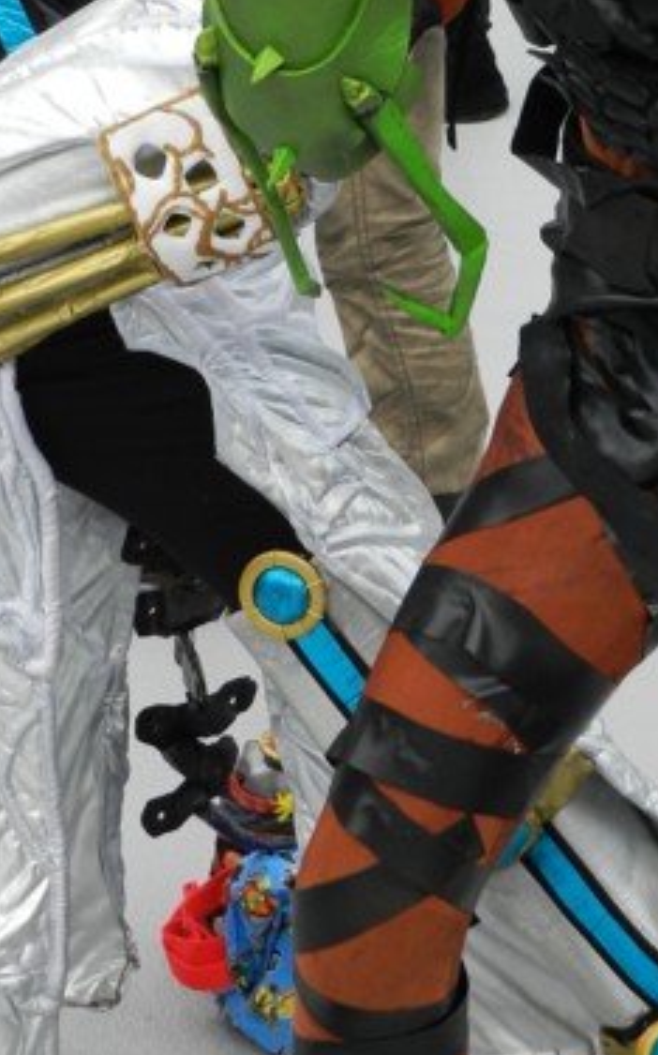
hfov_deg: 10.9
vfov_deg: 17.1
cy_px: 79
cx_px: 287
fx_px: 3447
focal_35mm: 120
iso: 160
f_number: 4.4
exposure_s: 1/200
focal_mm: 9.4
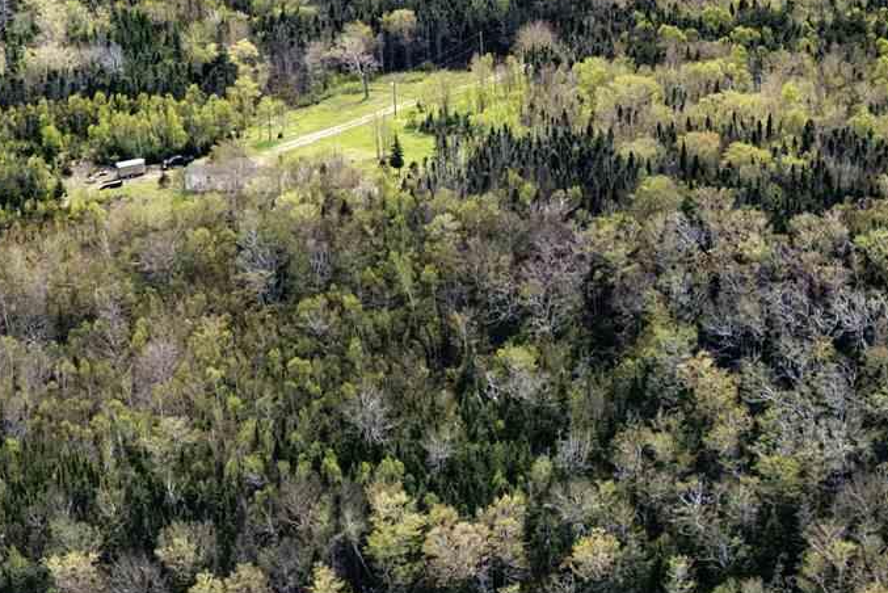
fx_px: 3134
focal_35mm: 127
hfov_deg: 15.4
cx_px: 1139
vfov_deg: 10.8
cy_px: 147
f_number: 2.8
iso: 320
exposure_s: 1/2000
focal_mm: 14.45
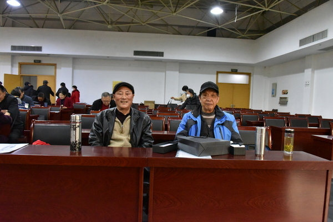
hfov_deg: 65.5
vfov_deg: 46.4
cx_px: 166
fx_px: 259
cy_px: 111
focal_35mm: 28
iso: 12800
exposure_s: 1/60
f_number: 6.3
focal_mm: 28
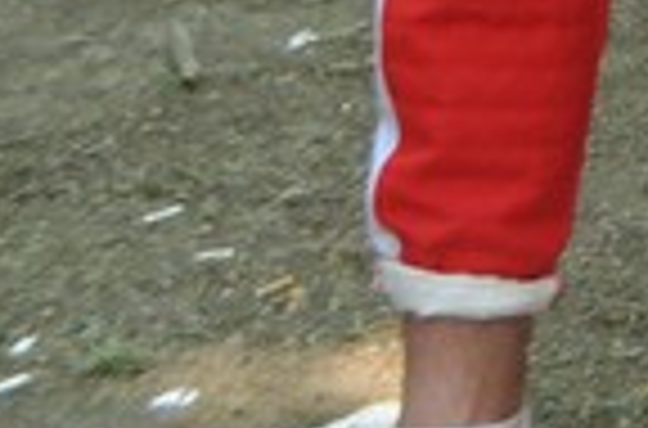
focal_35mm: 214
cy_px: -680
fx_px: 3839
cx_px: 2174
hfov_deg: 7.8
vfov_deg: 6.0
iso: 200
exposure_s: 1/60
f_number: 5.6
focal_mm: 20
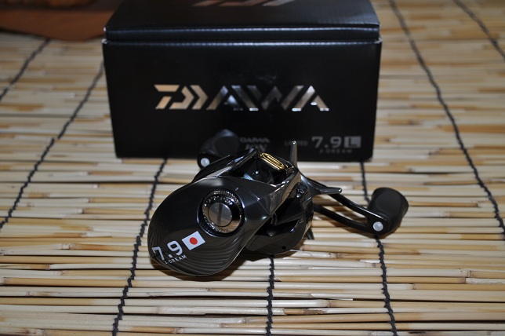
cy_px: 168
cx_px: 252
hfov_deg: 38.9
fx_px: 715
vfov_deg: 26.4
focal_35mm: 51
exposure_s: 1/30
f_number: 5.6
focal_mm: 34
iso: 200
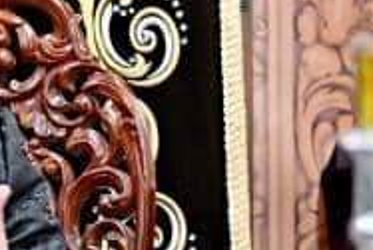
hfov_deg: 4.1
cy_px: 91
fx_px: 5174
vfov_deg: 2.8
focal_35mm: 499
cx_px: -271
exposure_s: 1/160
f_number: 4
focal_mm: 91
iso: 640
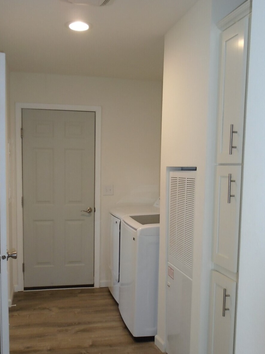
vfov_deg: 48.7
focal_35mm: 38
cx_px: 123
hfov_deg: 37.7
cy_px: 209
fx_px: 388
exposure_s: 1/40
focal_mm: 5.5
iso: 200
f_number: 3.5
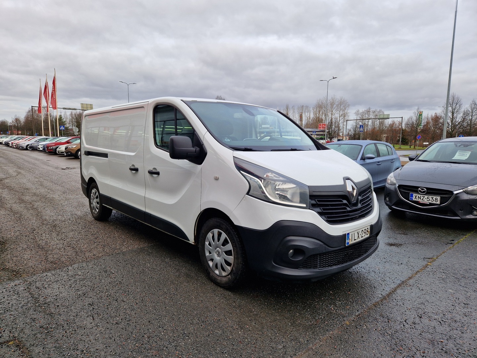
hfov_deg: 73.9
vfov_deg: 58.9
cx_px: 238
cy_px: 179
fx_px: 317
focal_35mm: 23
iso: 50
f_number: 1.8
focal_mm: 5.4
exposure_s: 1/180
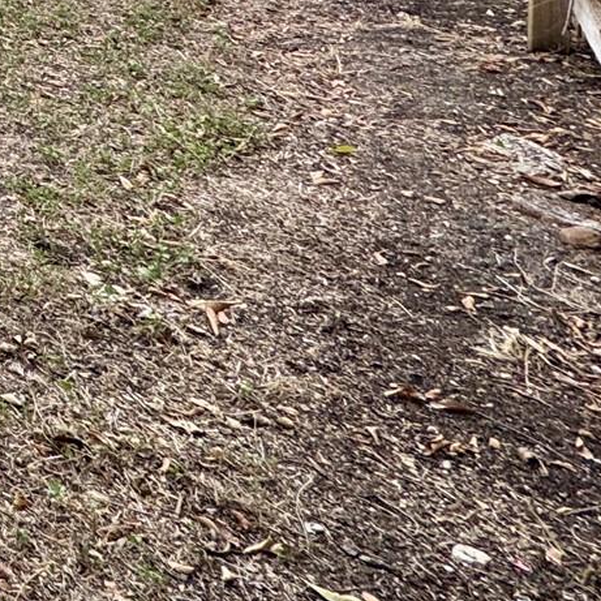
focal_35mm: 55
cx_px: -682
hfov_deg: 17.6
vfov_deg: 24.1
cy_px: -313
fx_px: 1080
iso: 40
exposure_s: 1/182
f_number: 2.2
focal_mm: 2.22
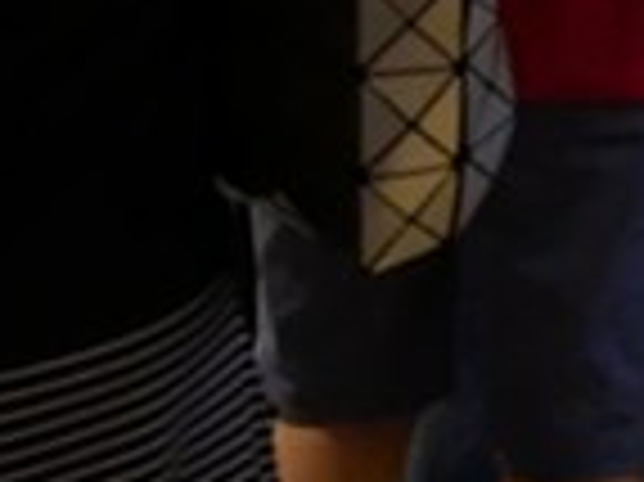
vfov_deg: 9.5
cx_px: 707
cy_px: -687
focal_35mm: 139
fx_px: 2584
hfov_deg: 13.9
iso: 3200
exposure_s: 1/80
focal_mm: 14
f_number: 4.5
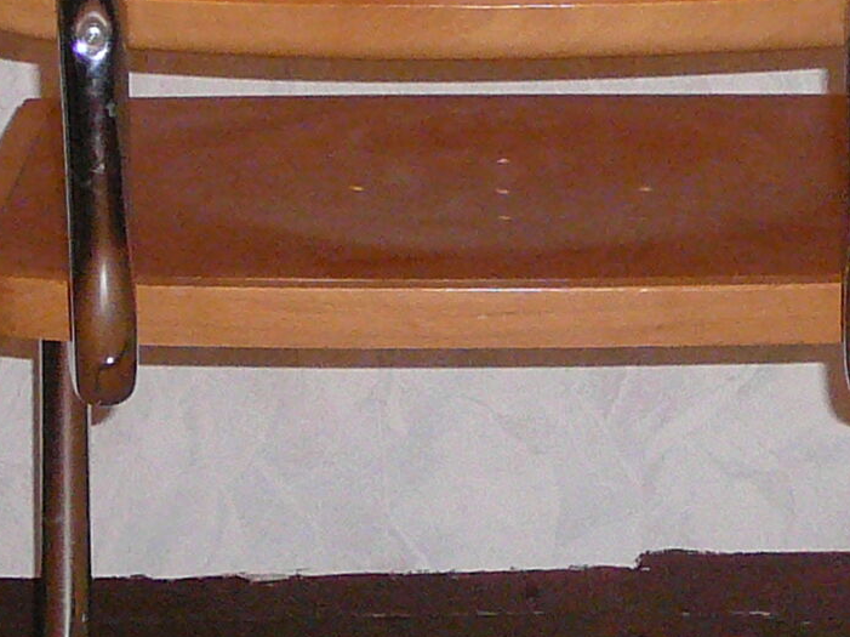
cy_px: 399
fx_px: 4663
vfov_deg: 7.8
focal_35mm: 190
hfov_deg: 10.4
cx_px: 662
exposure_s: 1/30
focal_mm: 7.8
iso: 320
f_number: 3.4
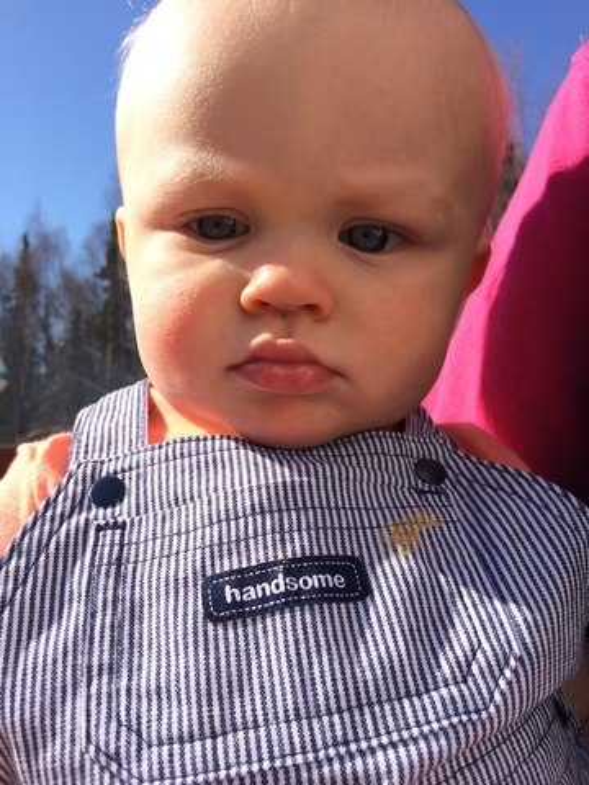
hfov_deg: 46.8
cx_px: 294
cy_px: 392
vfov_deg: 60.0
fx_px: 681
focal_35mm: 30
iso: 32
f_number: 2.2
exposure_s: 1/1642
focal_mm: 4.12
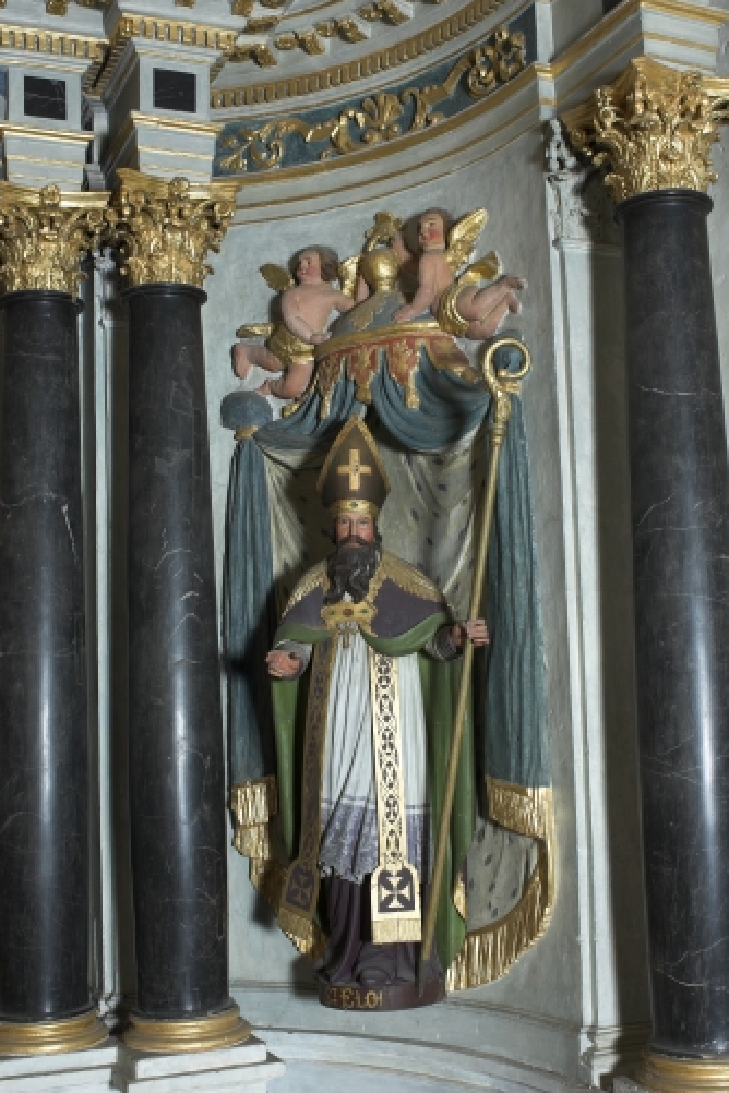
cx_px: 366
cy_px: 548
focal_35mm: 43
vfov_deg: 45.4
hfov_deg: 31.2
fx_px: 1306
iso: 100
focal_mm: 28
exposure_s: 1/50
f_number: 9
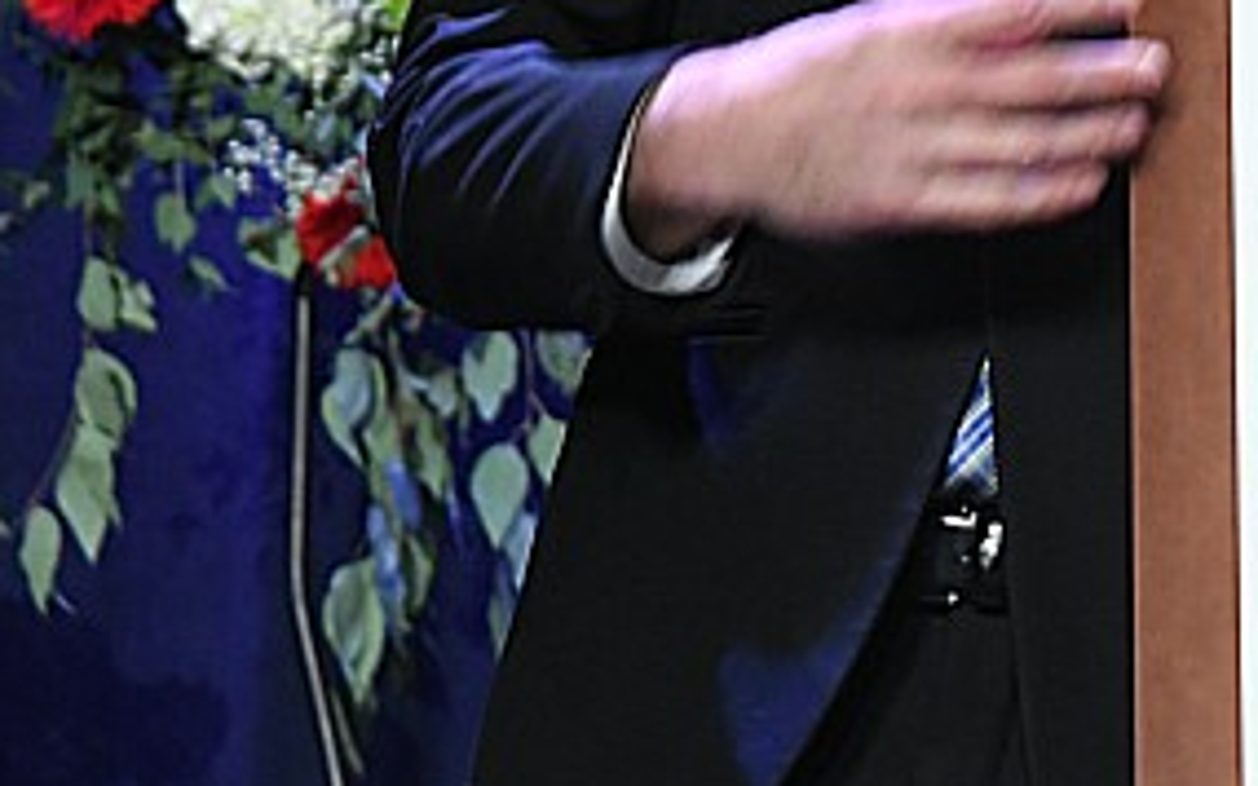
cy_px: -287
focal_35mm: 283
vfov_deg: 4.6
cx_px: 1691
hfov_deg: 7.3
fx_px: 9701
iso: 2500
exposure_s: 1/80
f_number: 7.1
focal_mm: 66
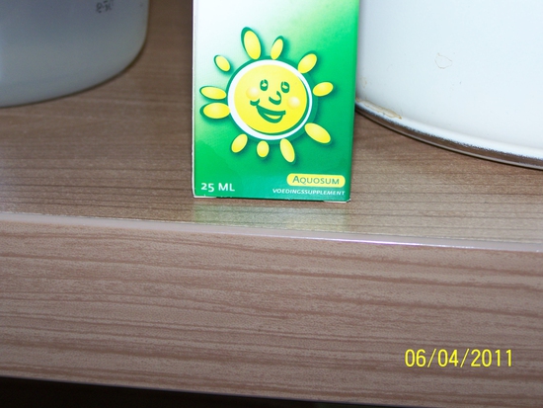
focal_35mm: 82
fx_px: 1287
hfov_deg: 23.8
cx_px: 272
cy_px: 204
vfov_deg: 18.0
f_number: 3.2
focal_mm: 13.7
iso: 80
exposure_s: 1/80
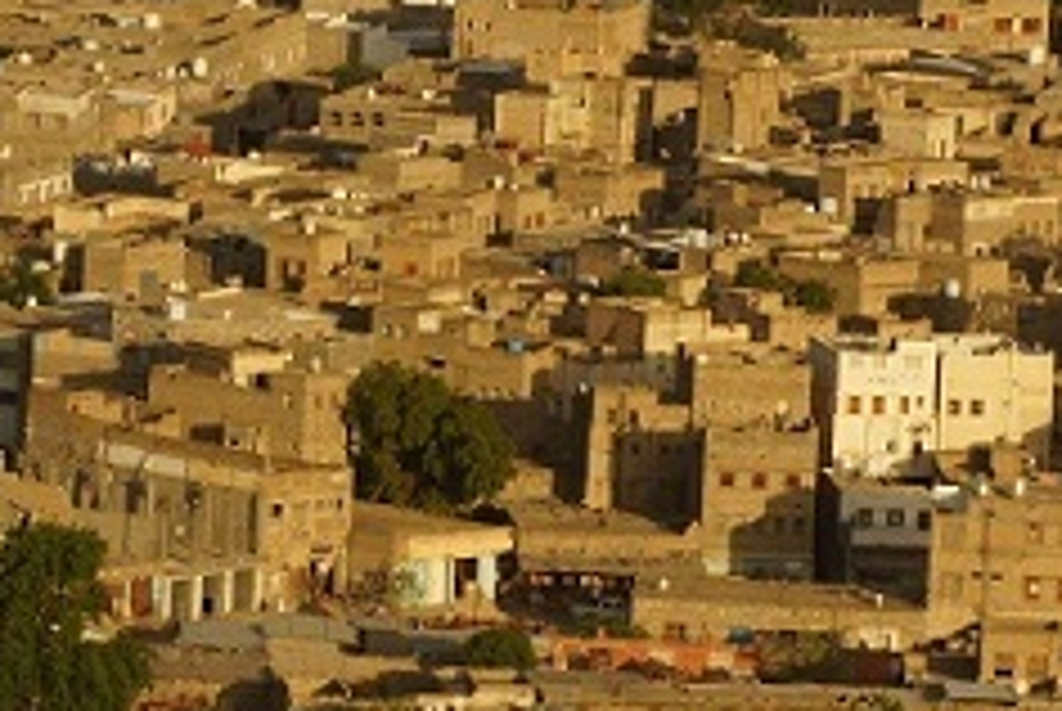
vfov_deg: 2.6
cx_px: 40
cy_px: 522
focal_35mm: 533
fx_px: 15743
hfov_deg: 3.9
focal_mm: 140
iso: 200
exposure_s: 1/320
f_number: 9
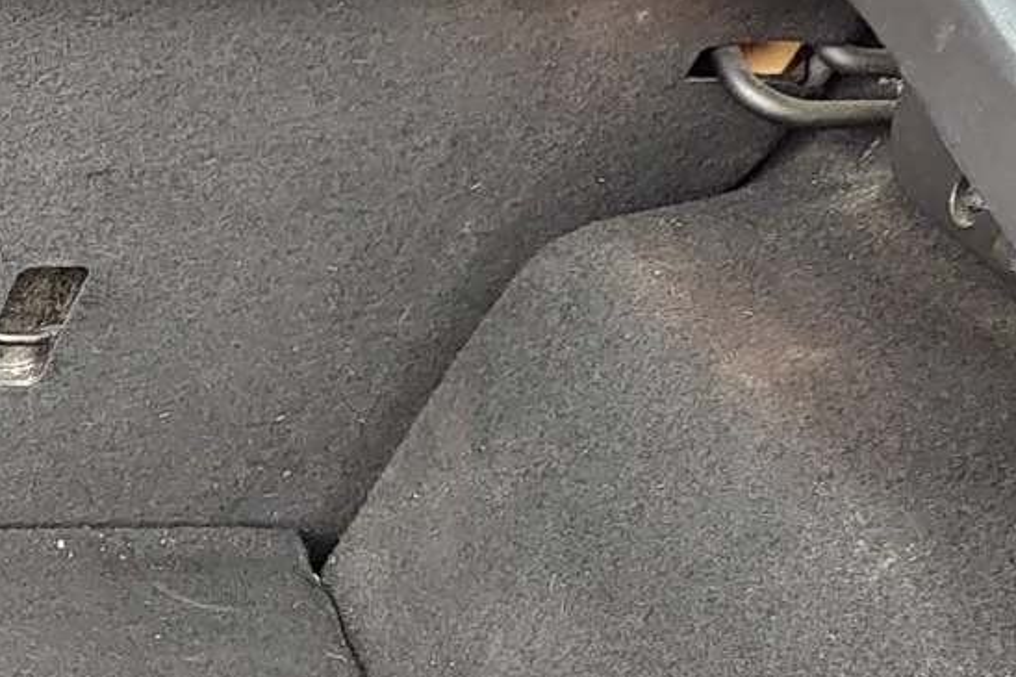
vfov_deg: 14.9
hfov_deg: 19.3
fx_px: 2454
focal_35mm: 87
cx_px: -664
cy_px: 933
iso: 666
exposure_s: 1/50
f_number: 1.8
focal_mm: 5.56
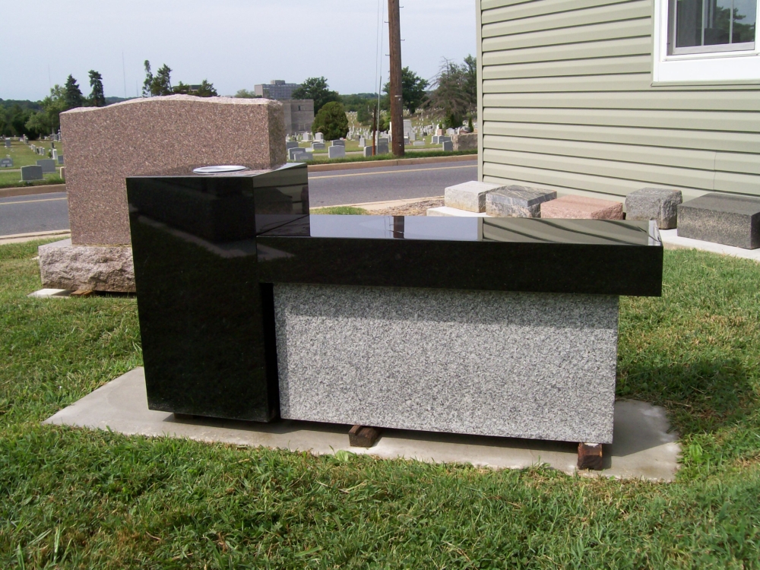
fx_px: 790
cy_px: 285
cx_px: 380
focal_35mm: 36
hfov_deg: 51.4
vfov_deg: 39.7
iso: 80
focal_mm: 6
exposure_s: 1/539
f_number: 4.8
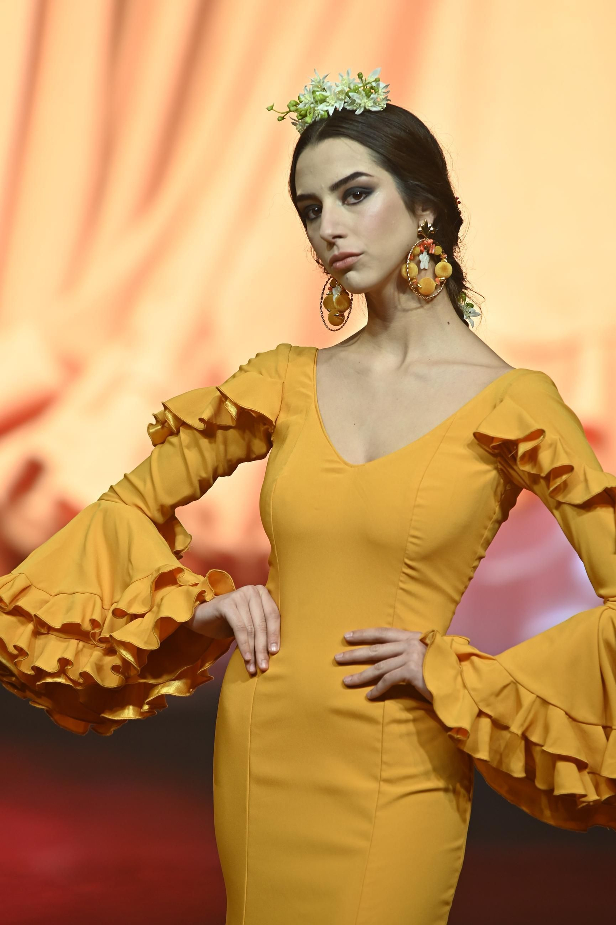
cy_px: 462
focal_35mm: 200
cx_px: 308
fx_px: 5140
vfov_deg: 10.3
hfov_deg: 6.9
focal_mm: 200
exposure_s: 1/200
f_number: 4
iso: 400
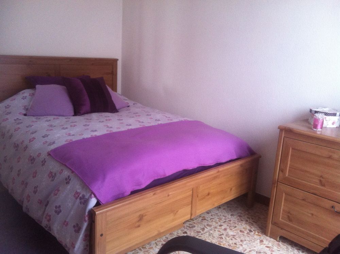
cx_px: 170
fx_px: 343
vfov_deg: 40.6
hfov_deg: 52.7
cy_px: 127
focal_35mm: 35
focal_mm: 3.85
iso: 200
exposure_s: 1/15
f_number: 2.8
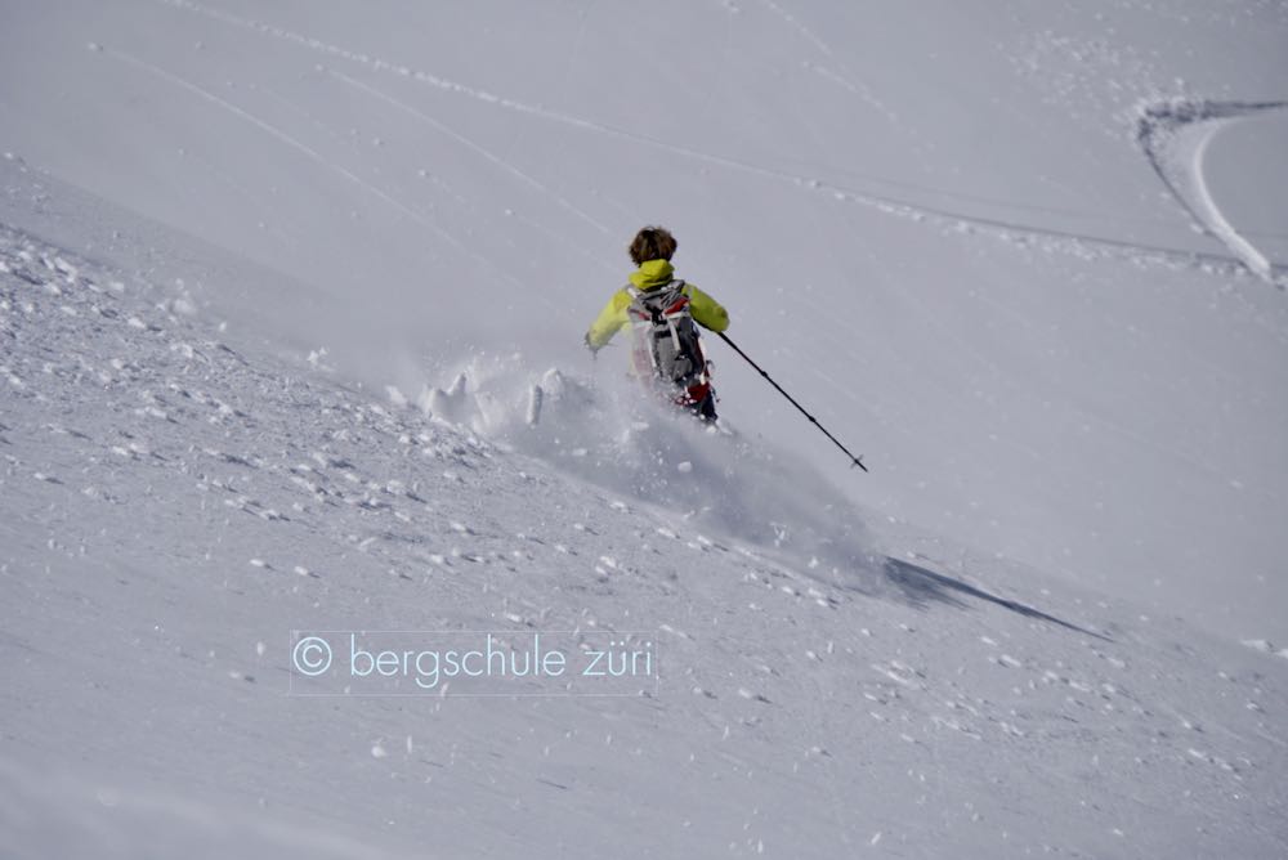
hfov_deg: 6.9
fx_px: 10739
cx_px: 644
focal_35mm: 300
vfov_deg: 4.6
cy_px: 430
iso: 125
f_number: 6.3
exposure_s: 1/2000
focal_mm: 200
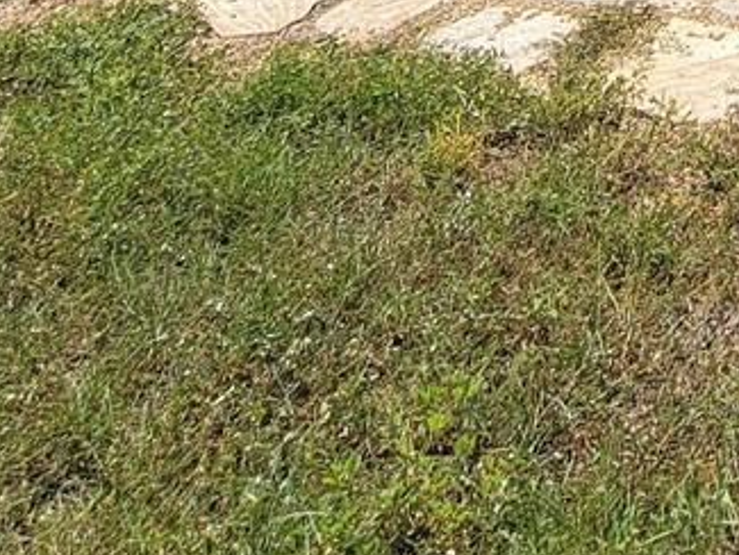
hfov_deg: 25.8
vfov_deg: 16.3
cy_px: -614
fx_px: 1367
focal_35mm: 64
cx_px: 964
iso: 50
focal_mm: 2.2
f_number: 2.2
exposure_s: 1/1814
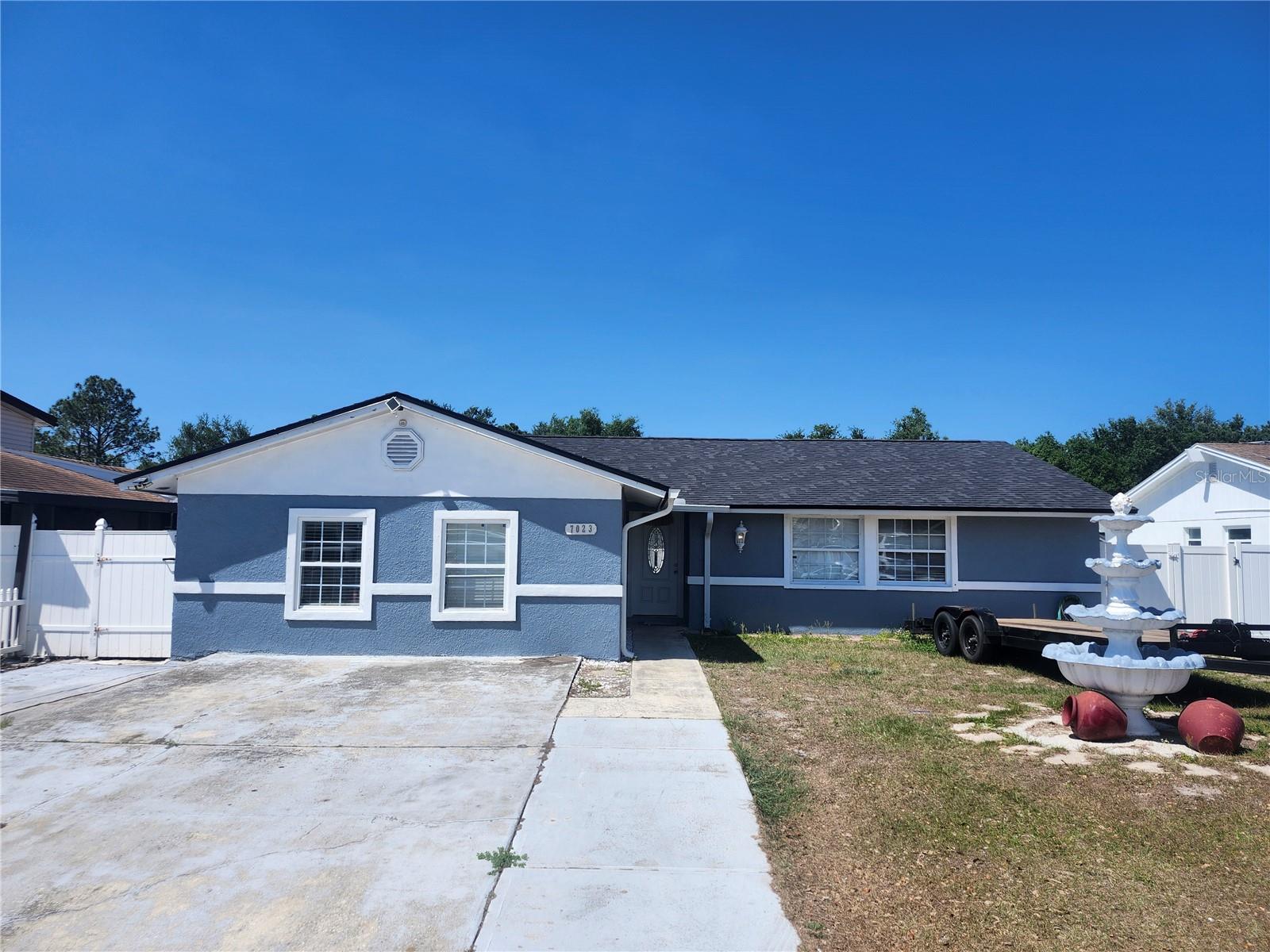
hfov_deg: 73.9
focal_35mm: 23
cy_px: 476
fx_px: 844
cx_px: 635
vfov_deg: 58.9
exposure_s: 1/2246
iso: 25
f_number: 1.8
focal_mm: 5.54
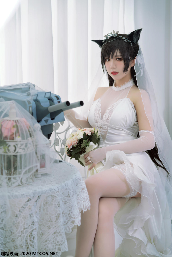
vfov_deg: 23.9
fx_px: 609
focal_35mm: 85
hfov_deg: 16.1
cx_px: 86
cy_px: 128
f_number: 2.8
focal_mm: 85
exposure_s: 1/100
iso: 100
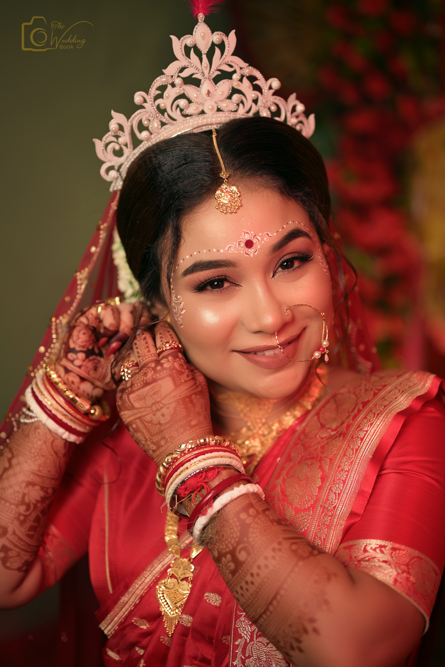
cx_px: 222
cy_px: 334
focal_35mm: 50
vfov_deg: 39.6
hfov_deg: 27.0
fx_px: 927
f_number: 2
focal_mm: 50
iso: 100
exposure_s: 1/400
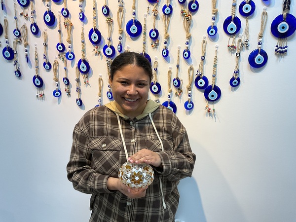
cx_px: 148
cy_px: 111
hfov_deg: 61.7
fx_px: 248
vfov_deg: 48.2
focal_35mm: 29
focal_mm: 3
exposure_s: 1/60
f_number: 1.8
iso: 40
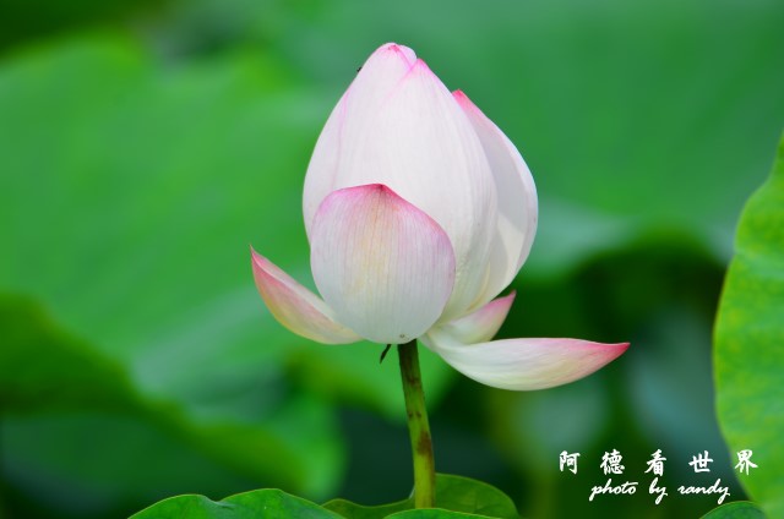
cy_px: 260
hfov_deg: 2.5
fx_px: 17931
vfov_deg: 1.7
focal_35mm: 825
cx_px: 392
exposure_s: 1/250
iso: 100
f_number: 7.1
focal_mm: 550
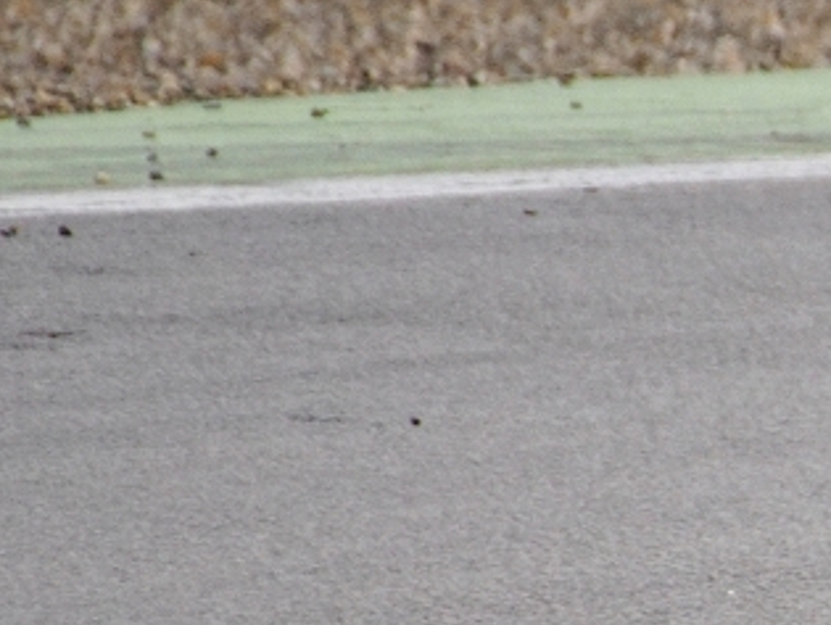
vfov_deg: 0.5
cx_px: 1504
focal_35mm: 2926
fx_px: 70323
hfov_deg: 0.7
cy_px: 376
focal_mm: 500
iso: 640
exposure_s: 1/800
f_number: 6.3
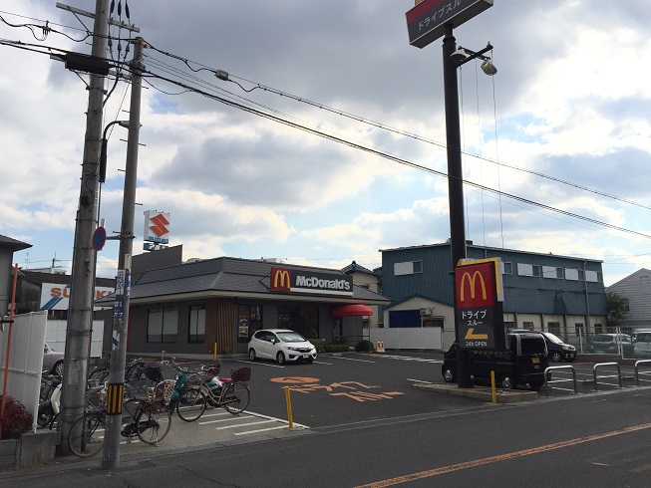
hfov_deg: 61.7
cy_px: 244
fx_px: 545
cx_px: 326
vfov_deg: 48.2
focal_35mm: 29
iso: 32
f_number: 2.2
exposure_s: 1/3968
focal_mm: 4.15
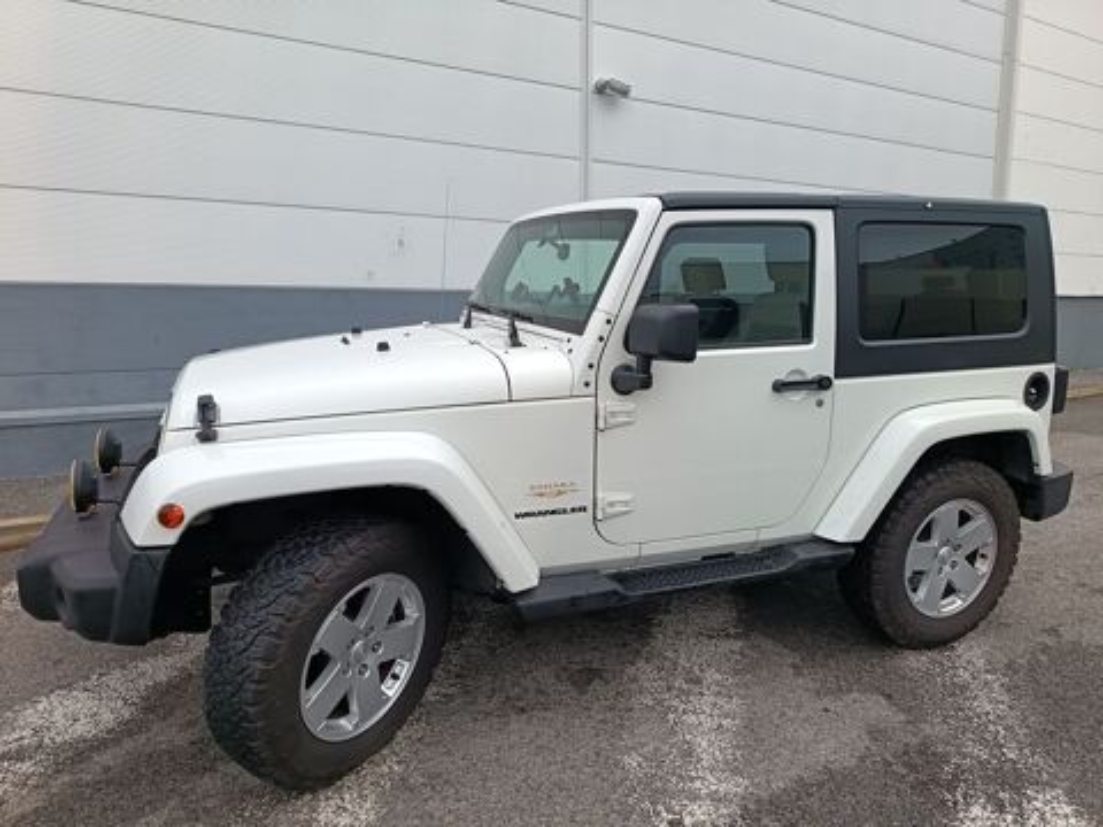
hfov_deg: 71.6
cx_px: 552
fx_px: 765
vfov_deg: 56.8
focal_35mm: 24
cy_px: 414
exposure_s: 1/100
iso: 153
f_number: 1.75
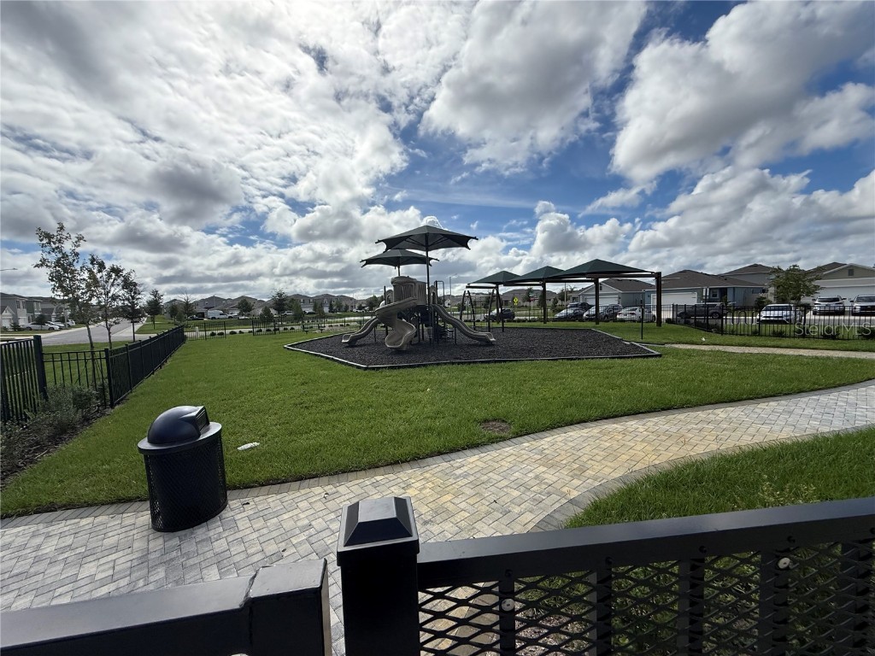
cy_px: 328
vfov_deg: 85.7
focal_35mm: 14
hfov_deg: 102.1
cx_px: 438
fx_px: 354
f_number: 2.2
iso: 64
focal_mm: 2.22
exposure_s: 1/5155
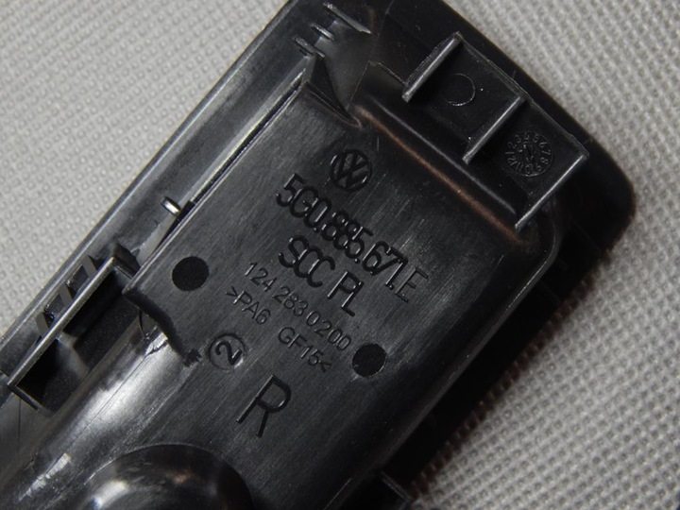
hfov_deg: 28.2
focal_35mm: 69
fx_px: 1355
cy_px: 255
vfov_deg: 21.3
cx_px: 340
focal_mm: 12.3
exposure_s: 1/30
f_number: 4.1
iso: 320
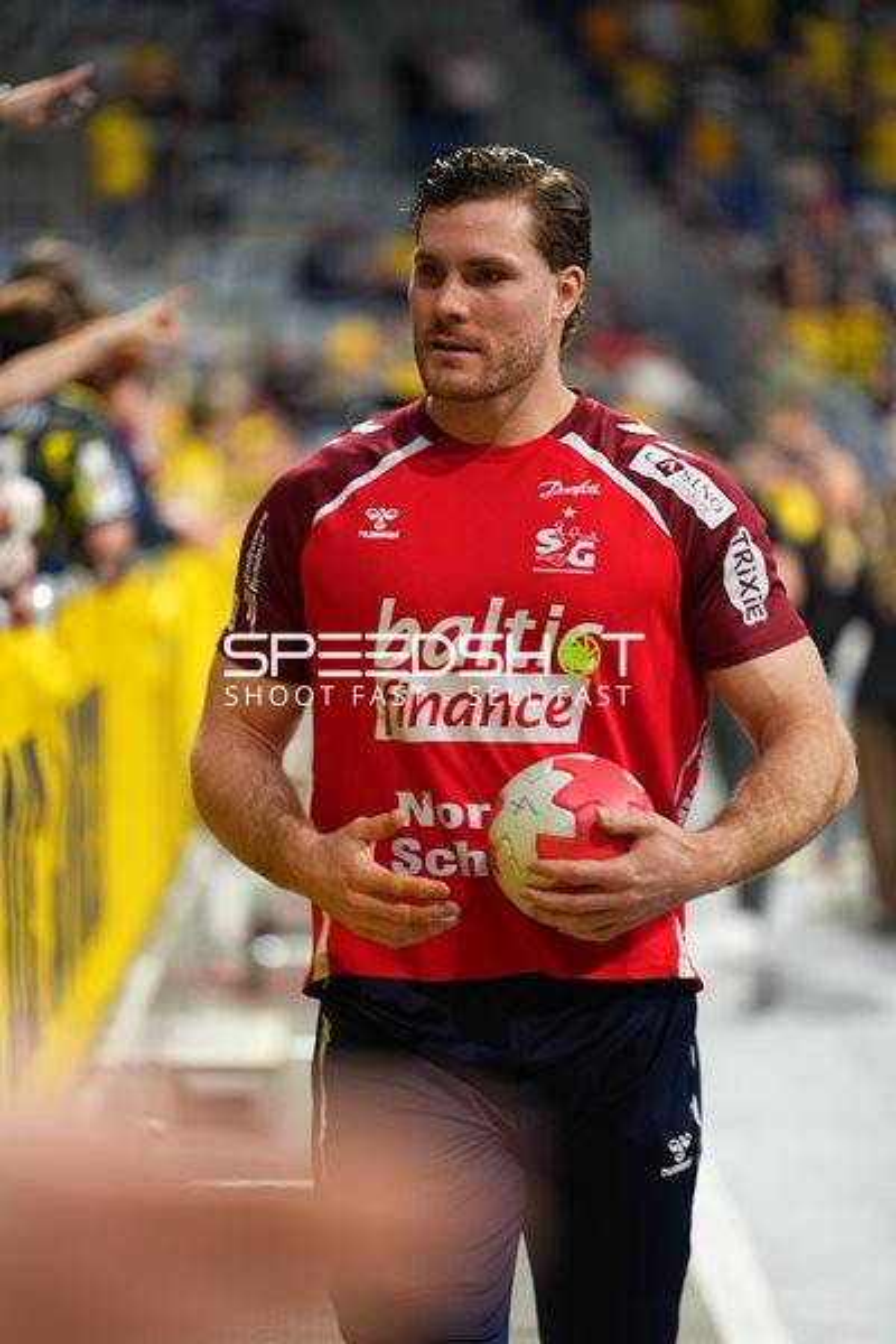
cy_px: 672
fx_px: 6160
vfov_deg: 12.5
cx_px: 448
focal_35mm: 165
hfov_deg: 8.3
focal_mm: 165
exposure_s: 1/250
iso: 640
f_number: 2.8
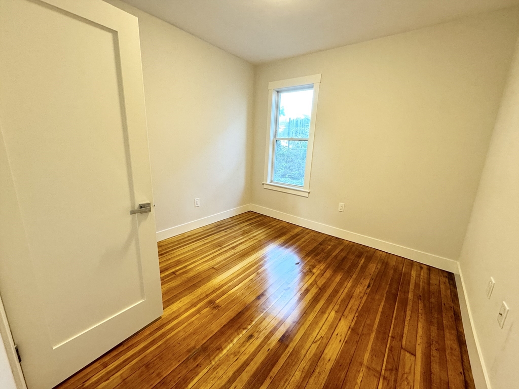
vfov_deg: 85.7
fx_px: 210
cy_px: 194
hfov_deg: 102.1
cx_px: 260
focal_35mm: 14
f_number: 2.2
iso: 250
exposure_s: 1/60
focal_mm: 2.22
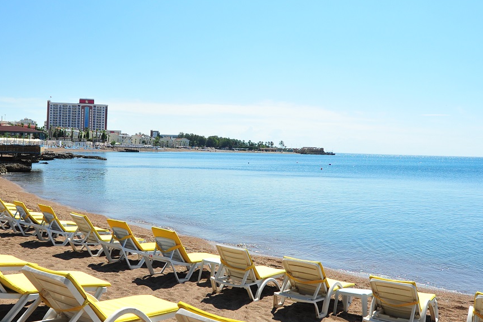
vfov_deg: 37.8
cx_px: 195
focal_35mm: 35
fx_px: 469
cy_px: 138
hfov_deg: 54.1
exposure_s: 1/1600
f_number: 10
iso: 500
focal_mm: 20
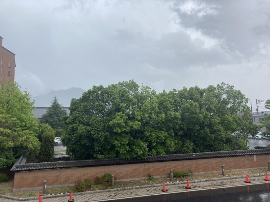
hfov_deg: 63.4
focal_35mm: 28
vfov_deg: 49.7
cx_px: 135
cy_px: 101
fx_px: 218
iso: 20
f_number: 1.8
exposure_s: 1/289
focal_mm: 3.99
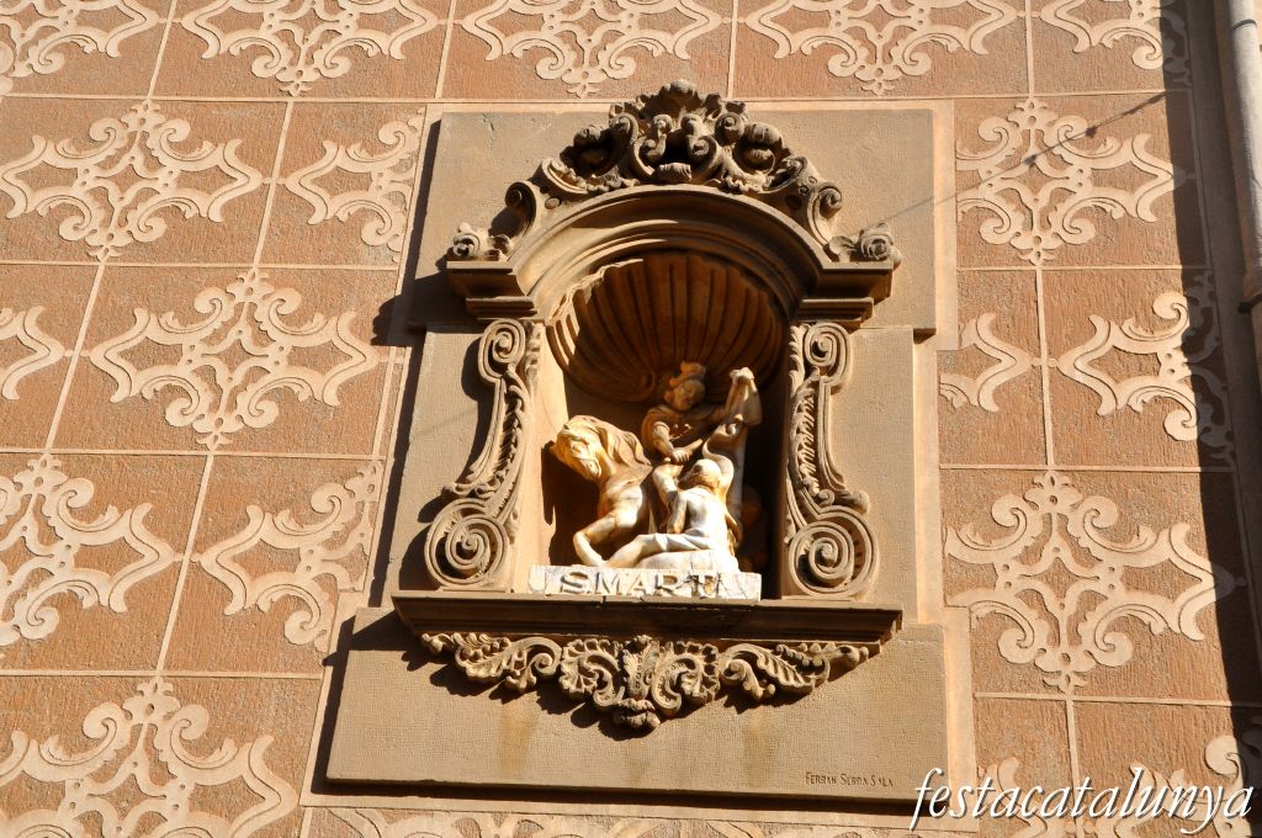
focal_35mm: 54
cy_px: 419
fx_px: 1891
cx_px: 631
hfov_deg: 36.9
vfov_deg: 25.0
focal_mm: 36
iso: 500
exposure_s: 1/640
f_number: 13
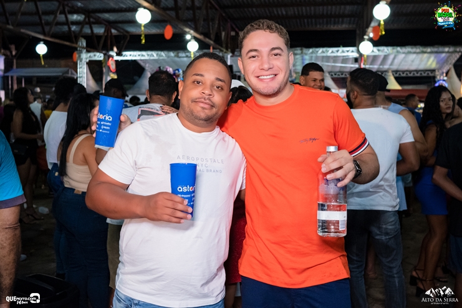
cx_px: 231
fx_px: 462
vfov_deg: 36.9
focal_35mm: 36
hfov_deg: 53.1
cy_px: 154
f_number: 2.8
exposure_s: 1/320
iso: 2500
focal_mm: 24
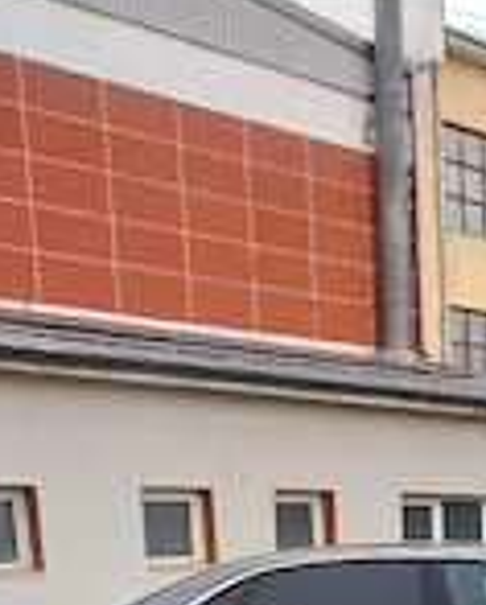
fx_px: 1238
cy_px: 770
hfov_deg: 21.1
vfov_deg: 24.3
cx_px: 531
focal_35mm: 69
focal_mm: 4
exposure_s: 1/256
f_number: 1.8
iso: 25
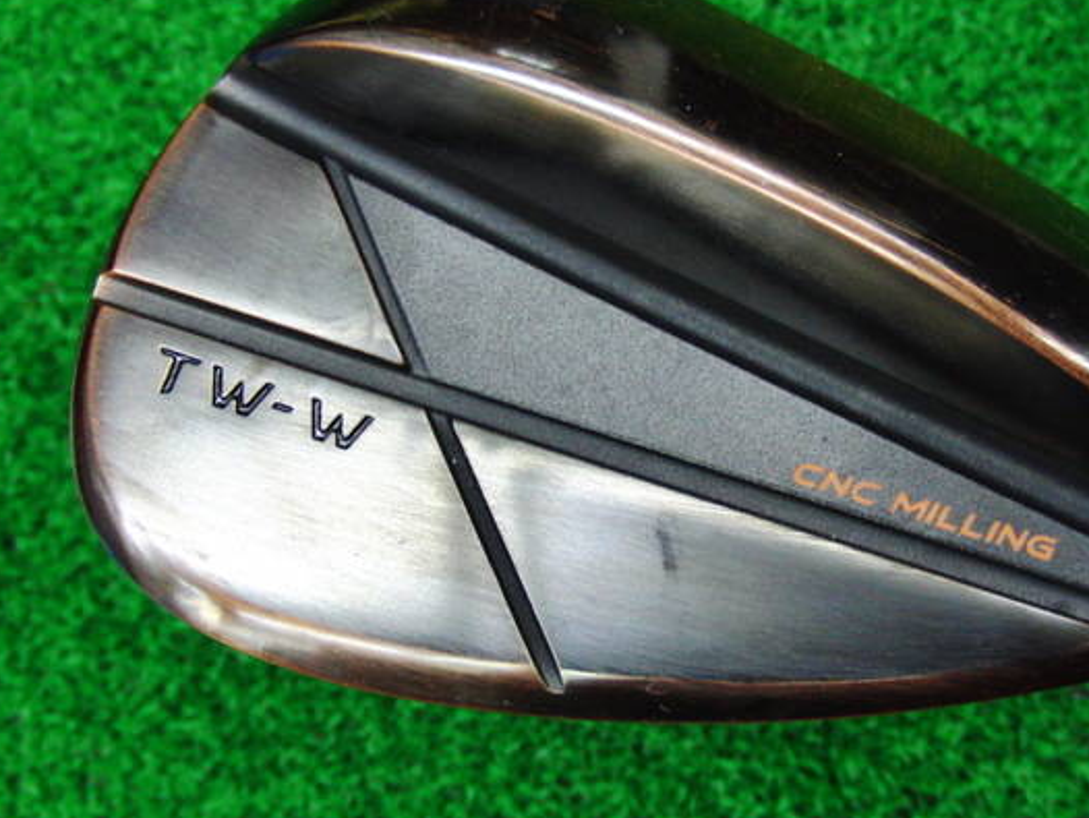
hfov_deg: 41.9
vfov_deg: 32.2
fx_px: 1416
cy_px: 402
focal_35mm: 45
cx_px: 629
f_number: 3.6
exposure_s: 1/40
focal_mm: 6.42
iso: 400
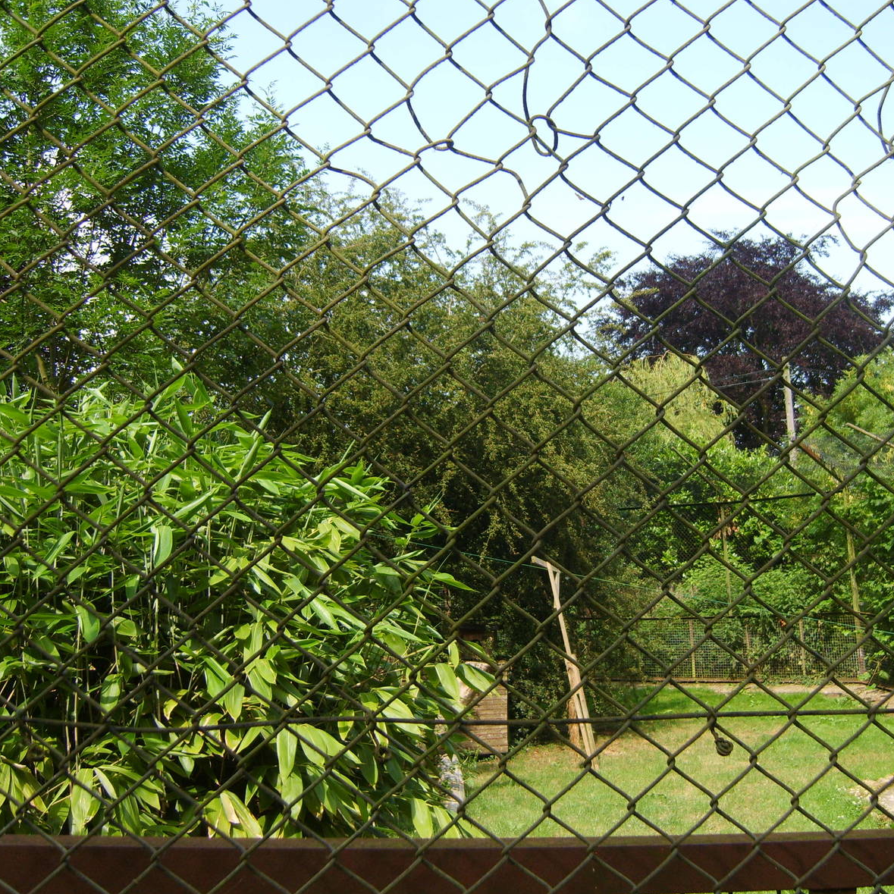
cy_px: 441
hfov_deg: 39.8
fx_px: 1227
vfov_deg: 40.0
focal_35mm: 42
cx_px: 538
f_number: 2.8
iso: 50
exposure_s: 1/500
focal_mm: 7.4
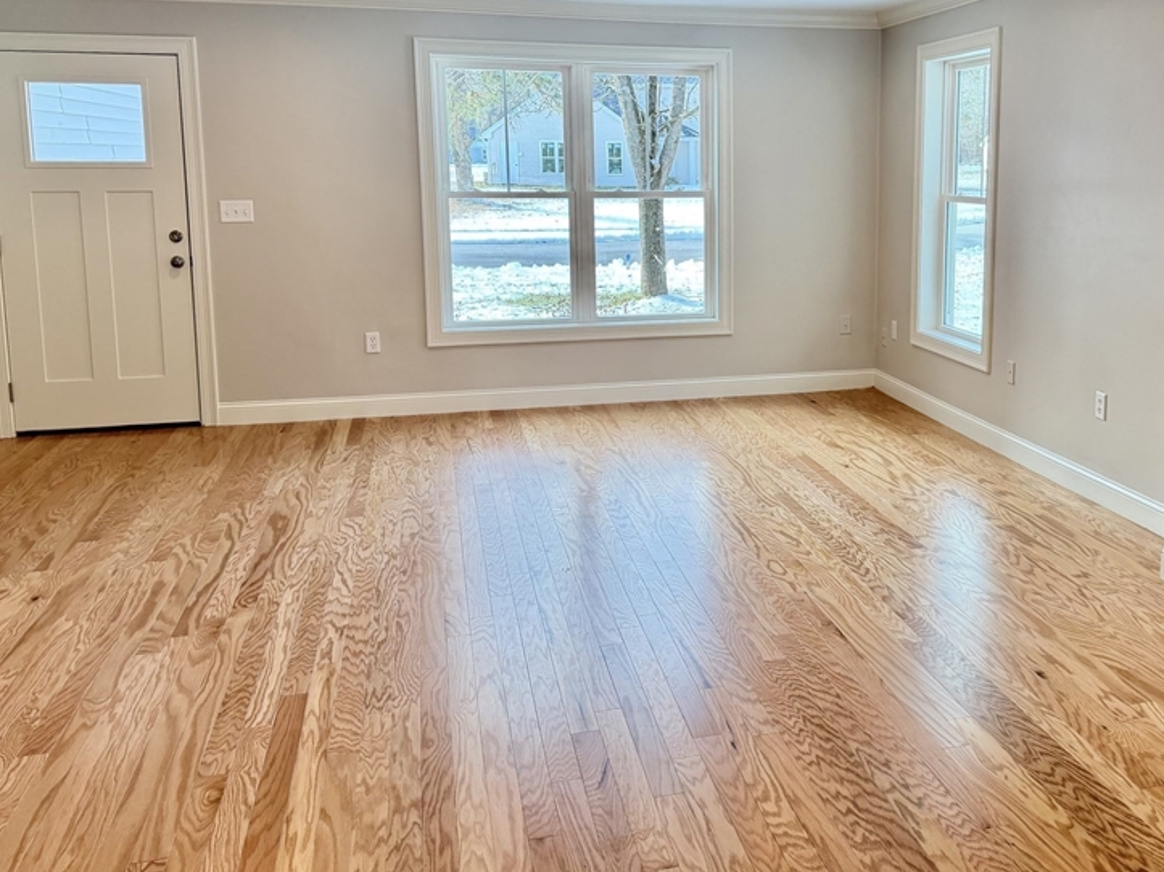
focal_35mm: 34
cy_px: 311
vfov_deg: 41.4
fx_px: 1143
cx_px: 768
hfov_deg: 53.0
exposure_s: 1/120
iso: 200
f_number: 1.78
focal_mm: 6.76
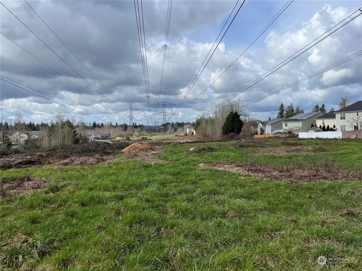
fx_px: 272
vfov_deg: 53.1
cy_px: 136
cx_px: 181
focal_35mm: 26
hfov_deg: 67.3
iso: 50
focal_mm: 5.1
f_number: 1.6
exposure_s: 1/3521
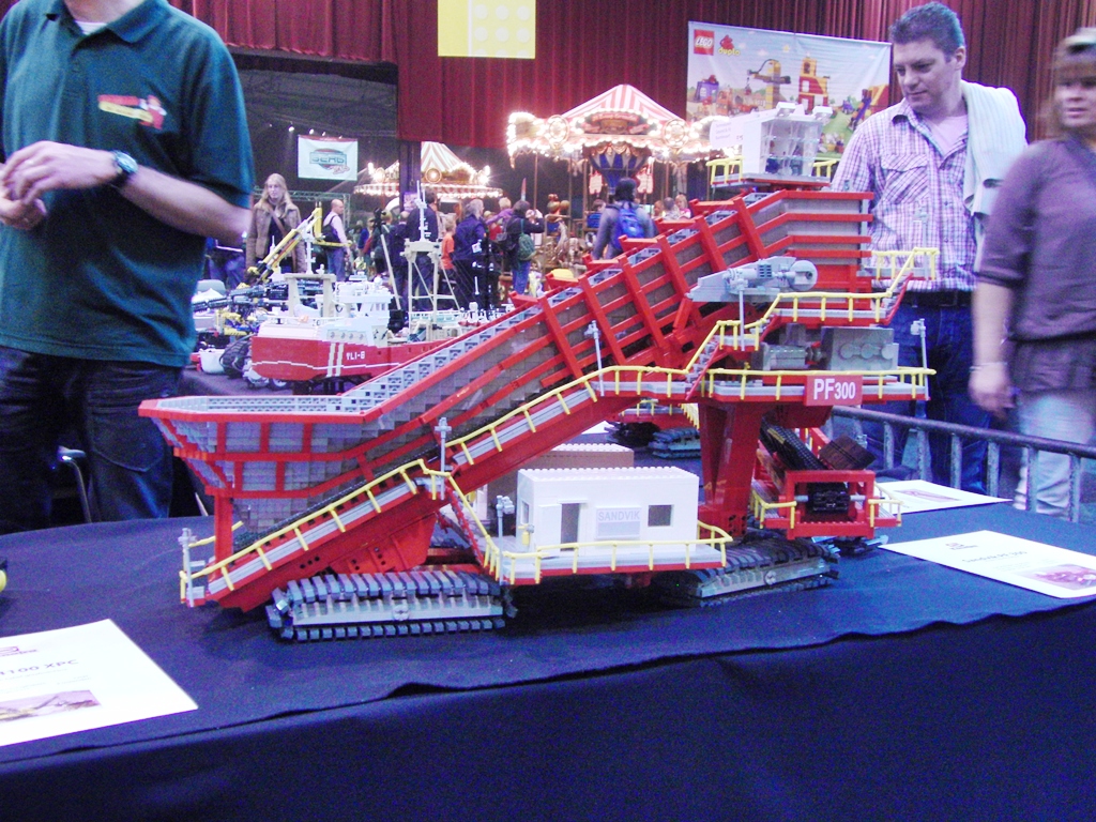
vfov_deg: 35.1
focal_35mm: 41
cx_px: 548
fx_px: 1298
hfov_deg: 45.8
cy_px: 411
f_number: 3.1
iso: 400
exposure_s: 1/15
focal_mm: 7.2
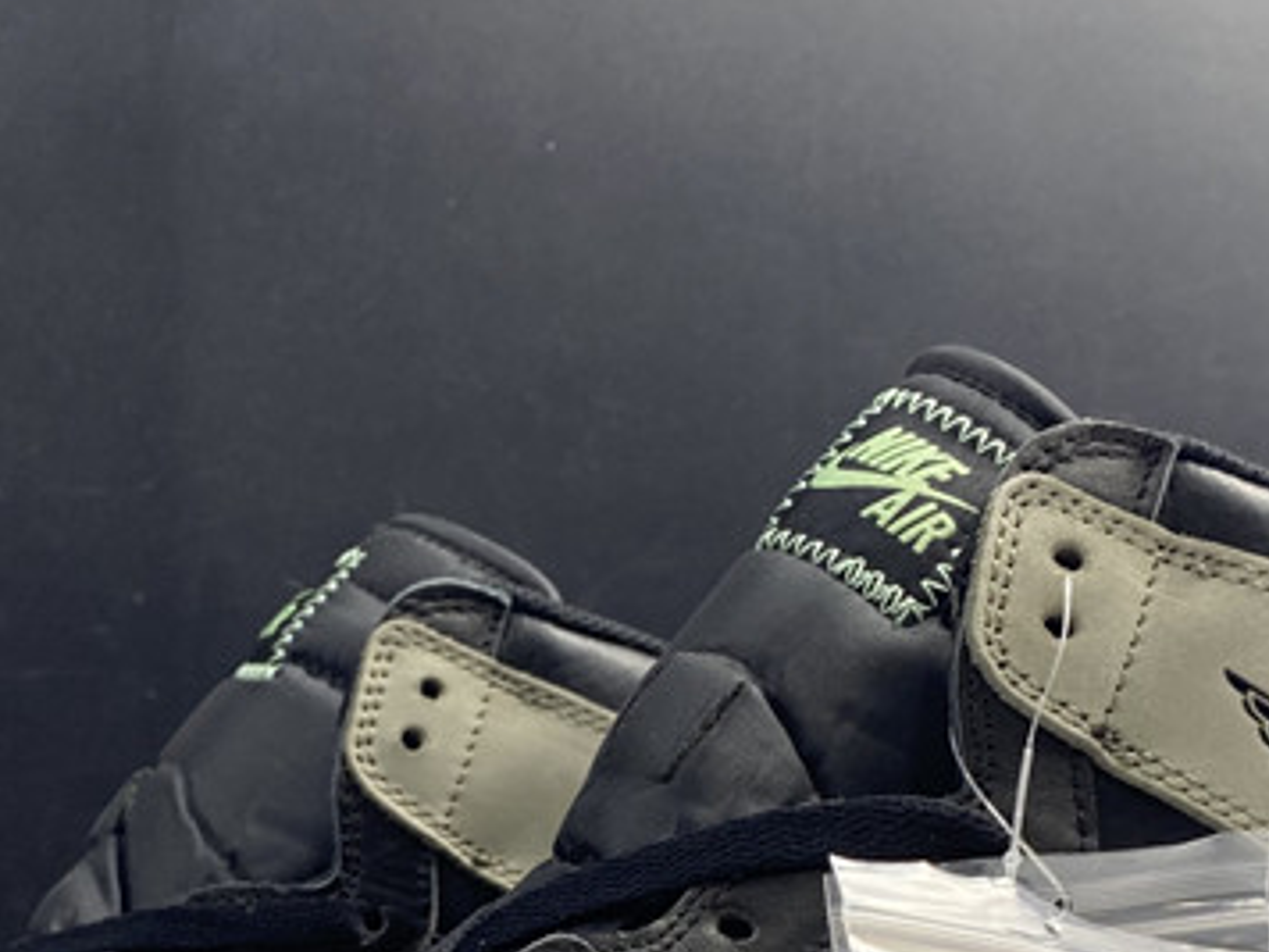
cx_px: 488
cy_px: 1009
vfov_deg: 19.4
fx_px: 2676
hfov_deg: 26.6
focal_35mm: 73
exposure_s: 1/121
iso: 80
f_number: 1.8
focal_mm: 4.25
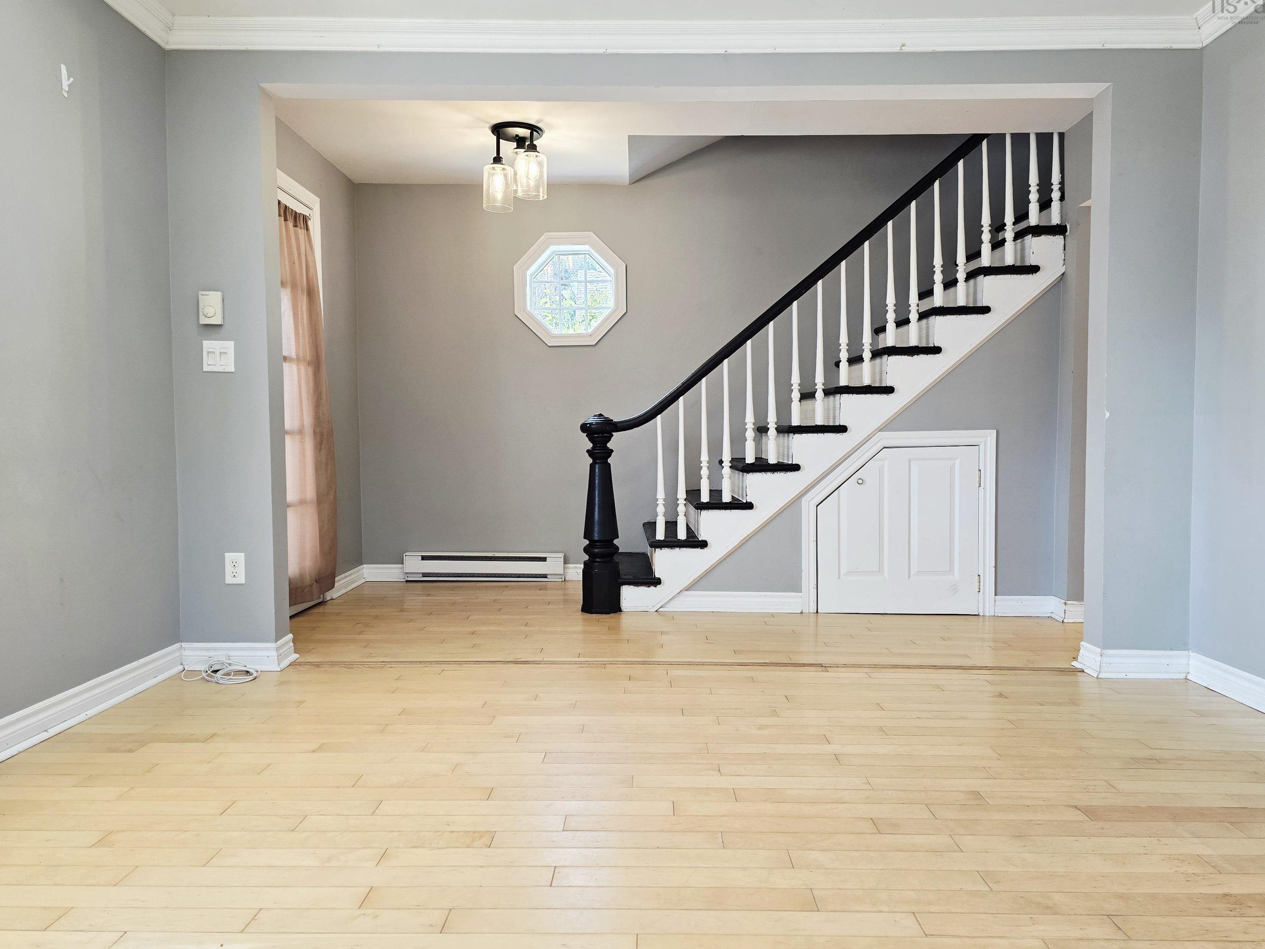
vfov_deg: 56.8
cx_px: 625
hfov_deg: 71.6
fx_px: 877
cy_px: 477
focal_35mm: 24
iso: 125
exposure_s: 1/120
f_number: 1.7
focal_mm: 6.3
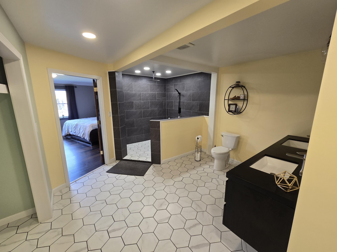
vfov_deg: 89.9
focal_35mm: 13
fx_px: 127
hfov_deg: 106.2
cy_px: 126
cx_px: 168
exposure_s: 1/60
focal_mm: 2.2
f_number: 2.2
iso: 160
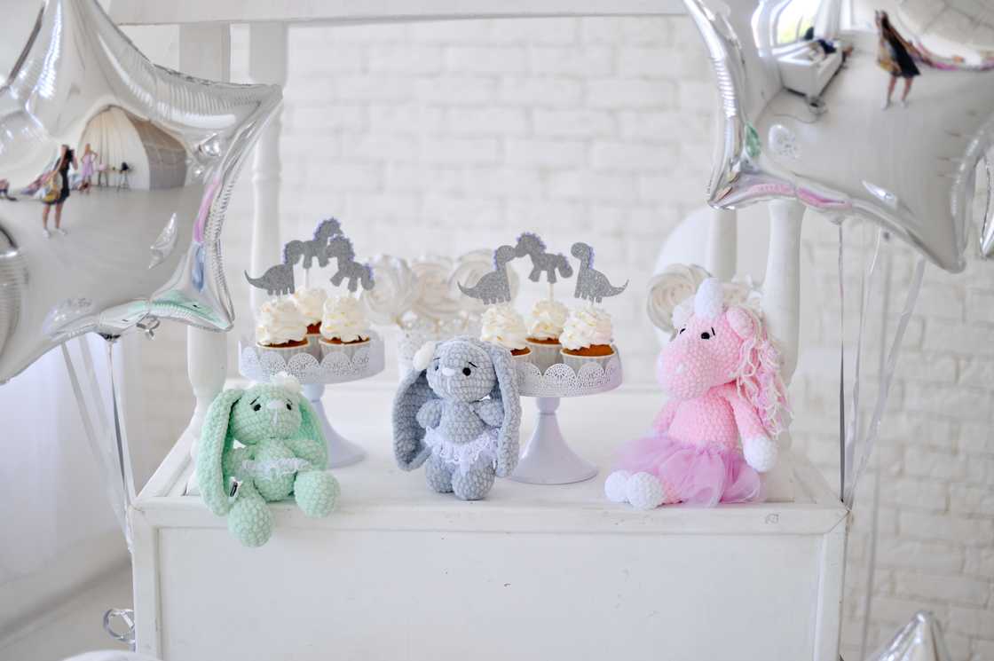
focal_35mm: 50
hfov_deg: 39.6
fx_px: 1380
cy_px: 330
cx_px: 497
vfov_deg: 27.0
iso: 125
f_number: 1.8
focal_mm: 50
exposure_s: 1/250
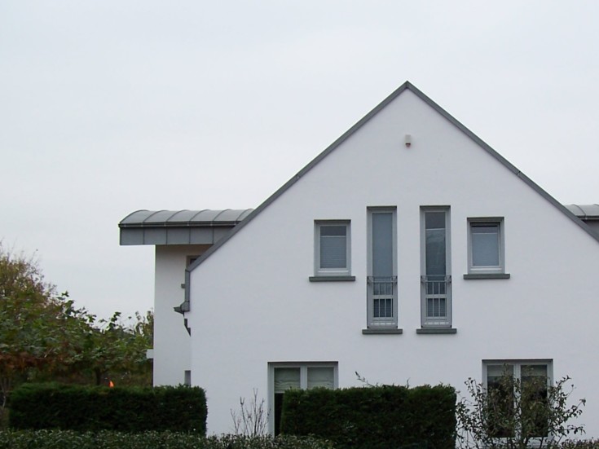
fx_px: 1038
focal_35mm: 60
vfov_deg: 24.2
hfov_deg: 31.8
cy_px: 328
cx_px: 421
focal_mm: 6.3
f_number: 2.8
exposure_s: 1/180
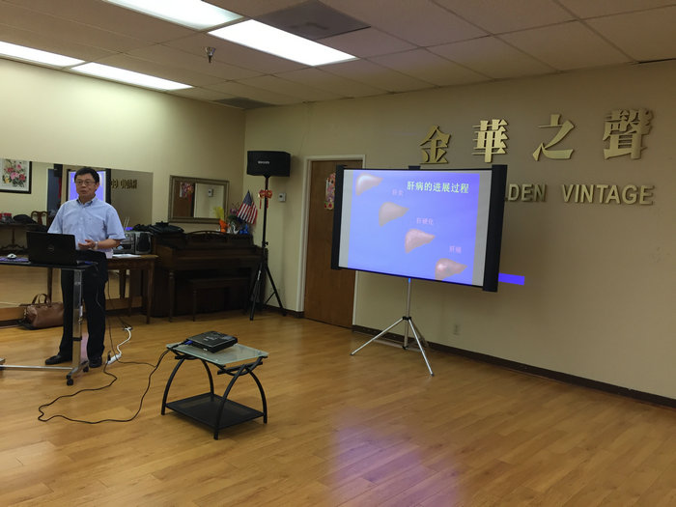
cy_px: 254
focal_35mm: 29
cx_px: 338
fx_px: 566
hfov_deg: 61.7
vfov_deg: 48.2
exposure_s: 1/30
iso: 32
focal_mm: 4.15
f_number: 2.2
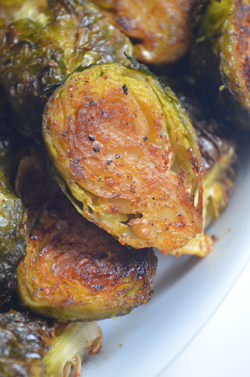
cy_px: 188
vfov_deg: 24.7
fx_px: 863
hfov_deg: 16.5
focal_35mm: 82
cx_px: 125
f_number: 5.6
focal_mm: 55
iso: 1600
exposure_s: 1/60
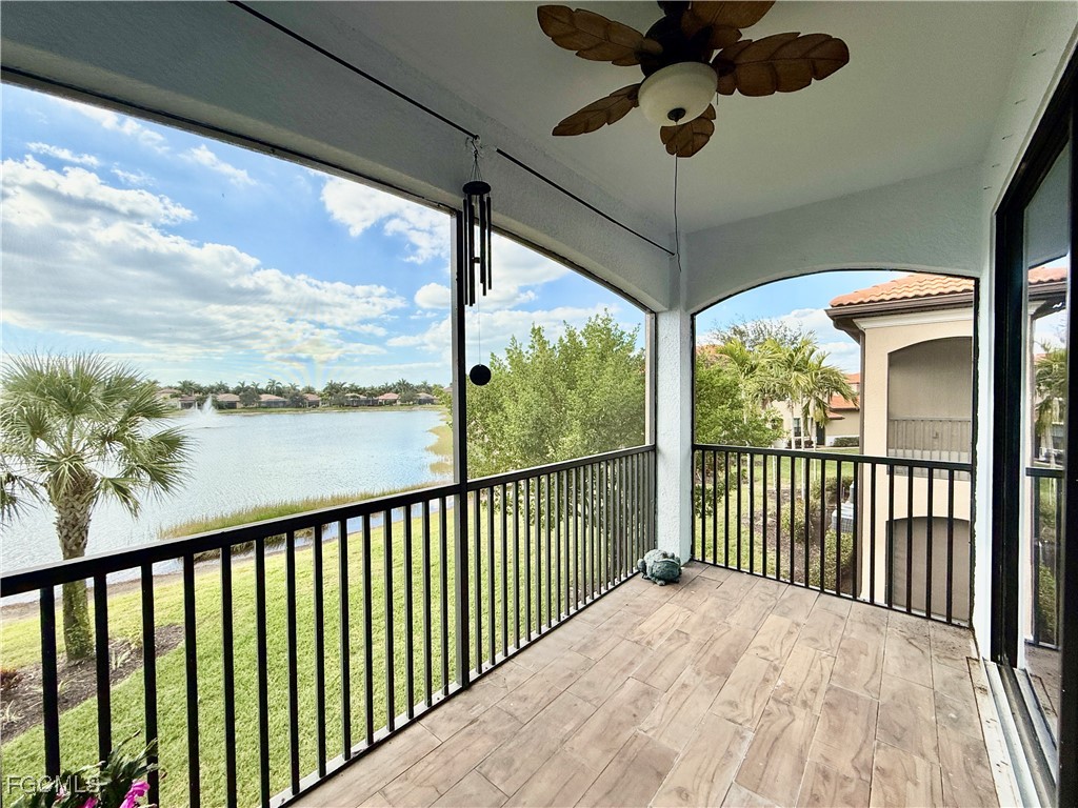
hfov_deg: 102.1
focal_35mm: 14
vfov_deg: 85.7
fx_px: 436
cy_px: 404
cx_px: 539
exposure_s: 1/717
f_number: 2.2
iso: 50
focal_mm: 2.22
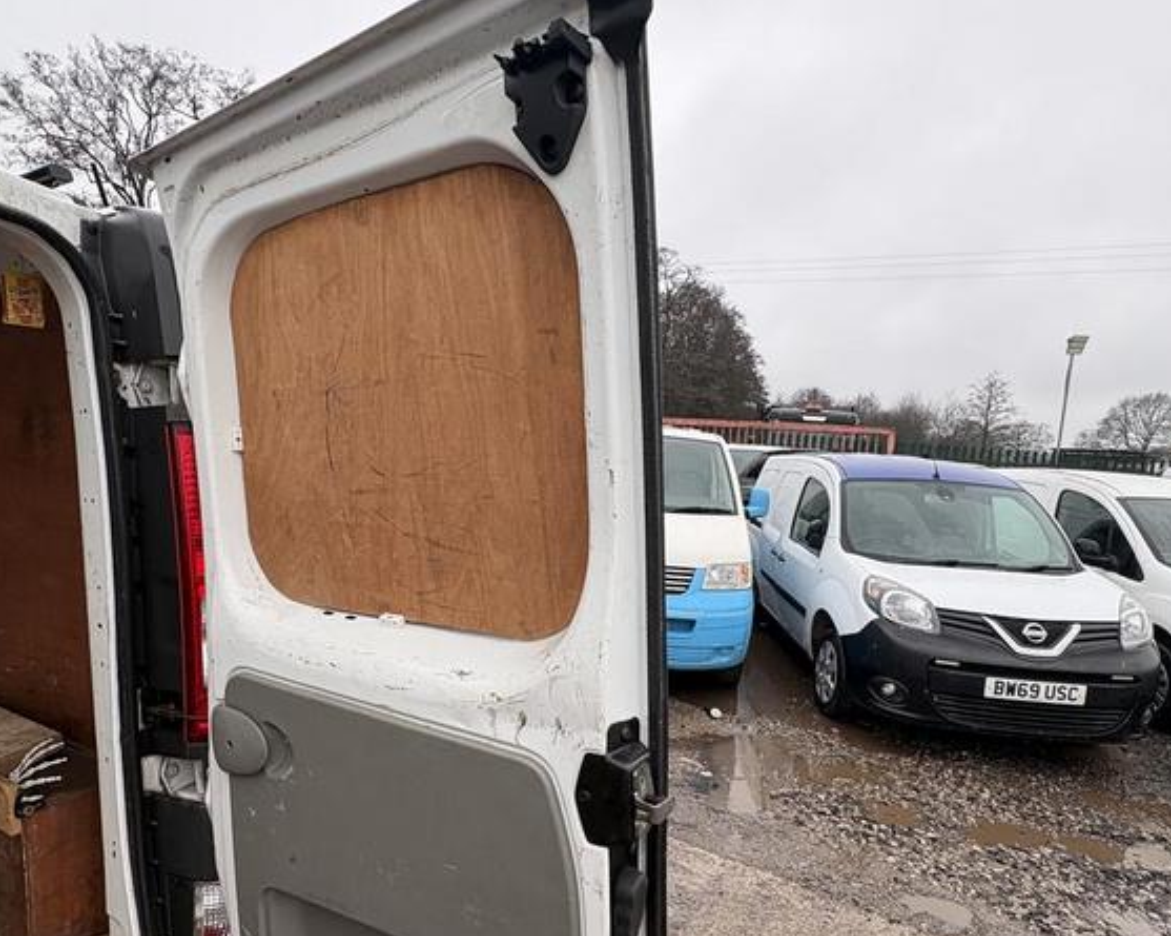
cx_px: 528
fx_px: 762
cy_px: 555
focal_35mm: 22
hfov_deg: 74.9
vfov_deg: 62.6
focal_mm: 2.22
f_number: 2.2
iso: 50
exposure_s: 1/283
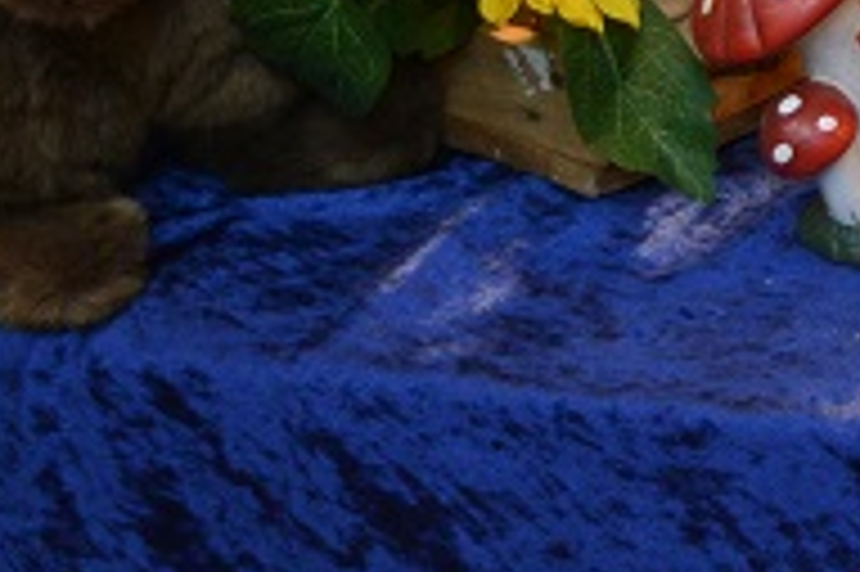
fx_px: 3604
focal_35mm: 151
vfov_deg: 8.8
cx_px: 1522
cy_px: -376
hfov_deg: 12.5
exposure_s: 1/80
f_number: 4.5
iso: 400
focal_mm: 24
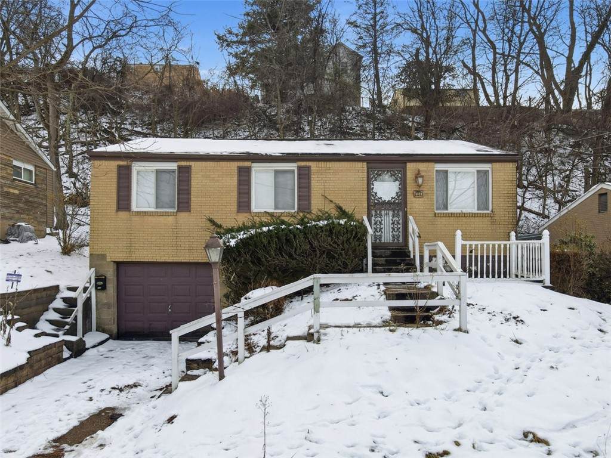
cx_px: 306
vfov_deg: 56.8
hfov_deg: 71.6
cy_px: 229
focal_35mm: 24
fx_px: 424
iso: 100
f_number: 2.8
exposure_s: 1/1000
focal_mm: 4.5
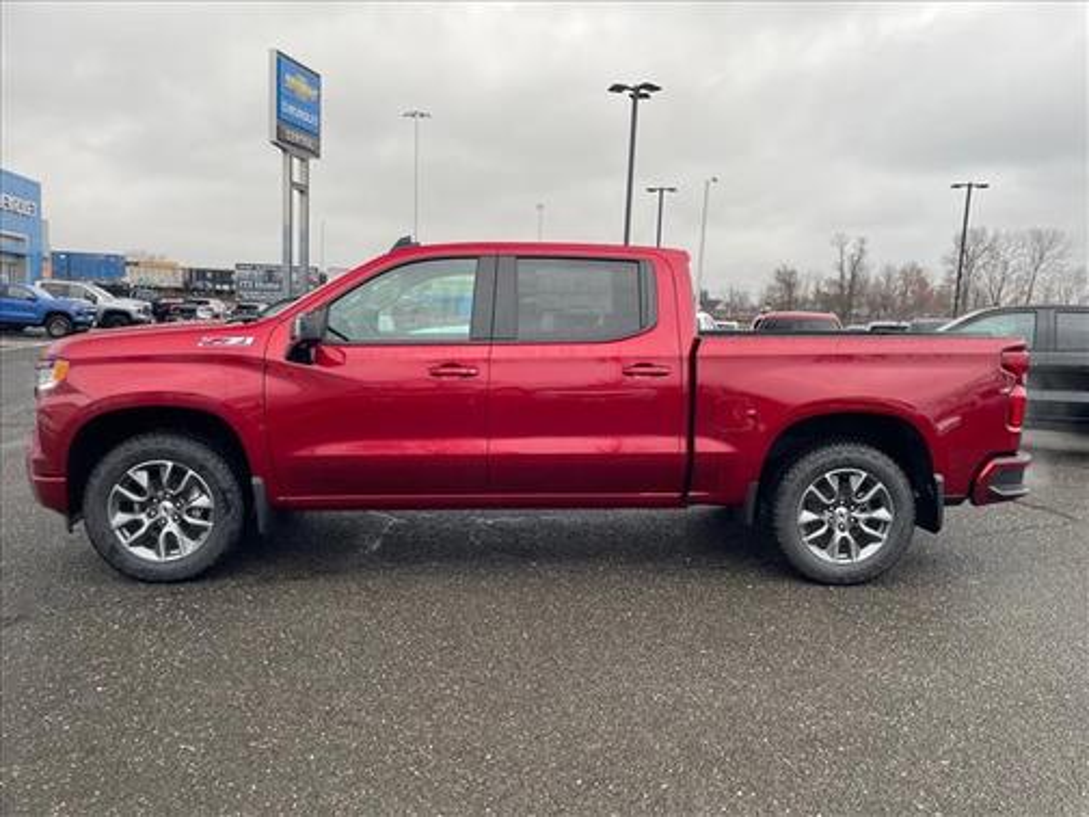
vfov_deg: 53.1
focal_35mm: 26
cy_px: 408
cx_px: 544
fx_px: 818
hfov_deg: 67.3
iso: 32
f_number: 1.6
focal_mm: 4.2
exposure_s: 1/284
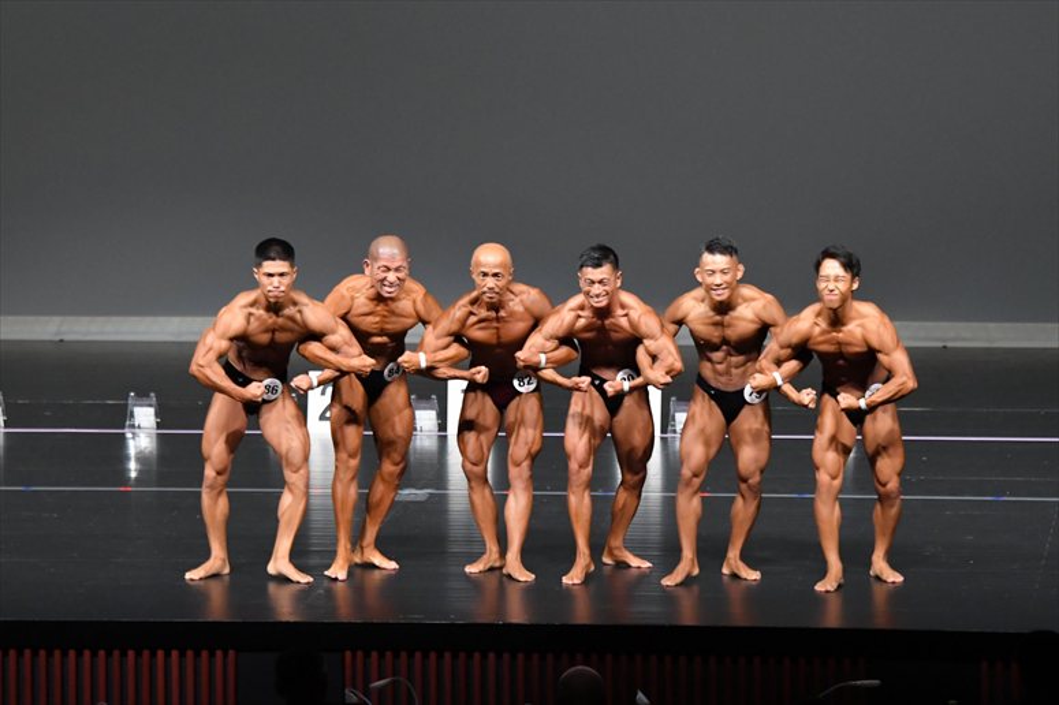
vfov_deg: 6.8
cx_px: 530
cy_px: 352
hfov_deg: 10.2
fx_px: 5939
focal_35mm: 202
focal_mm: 135
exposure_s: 1/400
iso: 5000
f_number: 5.6
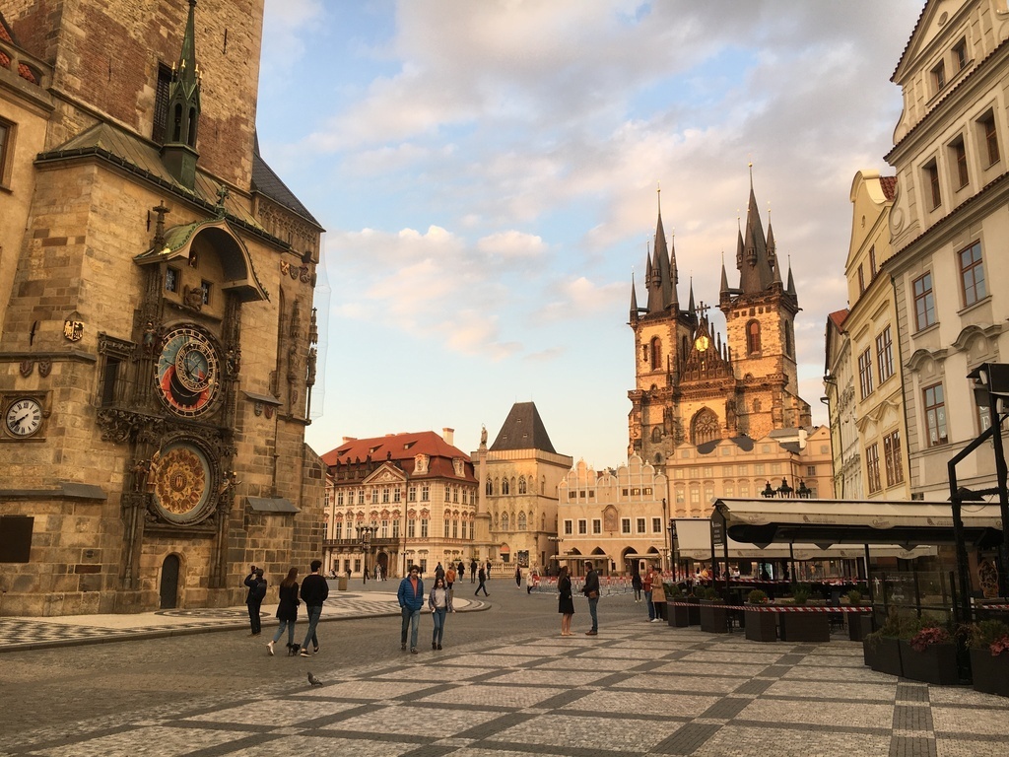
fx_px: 845
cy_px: 378
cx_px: 504
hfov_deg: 61.7
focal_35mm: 29
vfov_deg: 48.2
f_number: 2.2
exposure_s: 1/133
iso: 25
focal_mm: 4.15
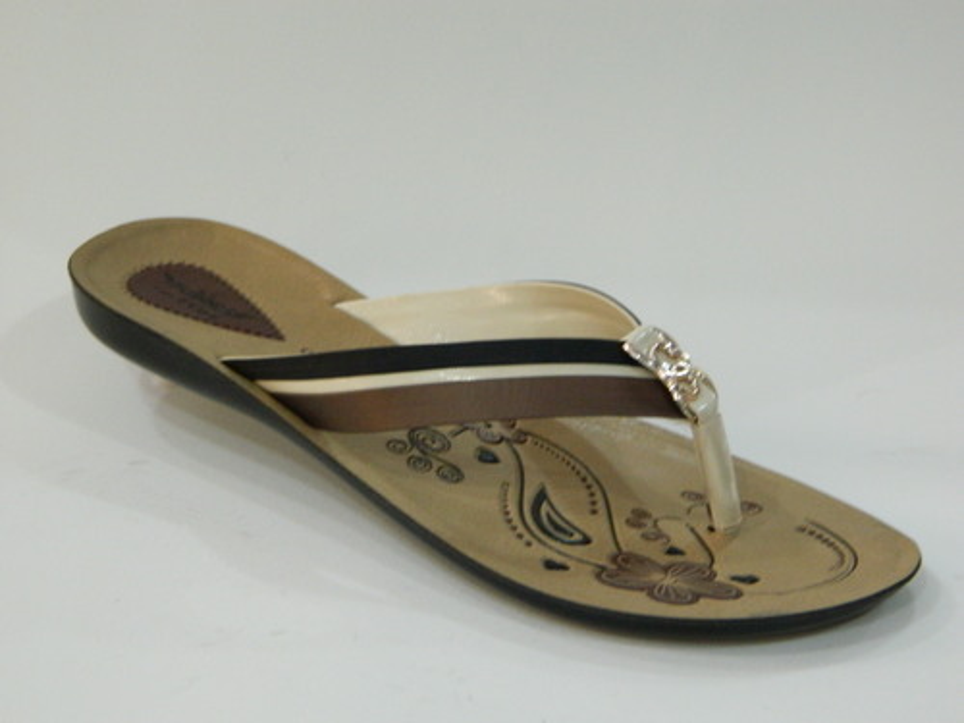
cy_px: 362
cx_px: 482
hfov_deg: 27.8
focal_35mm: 70
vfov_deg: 21.0
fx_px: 1949
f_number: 4
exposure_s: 1/20
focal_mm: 12.6
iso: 400
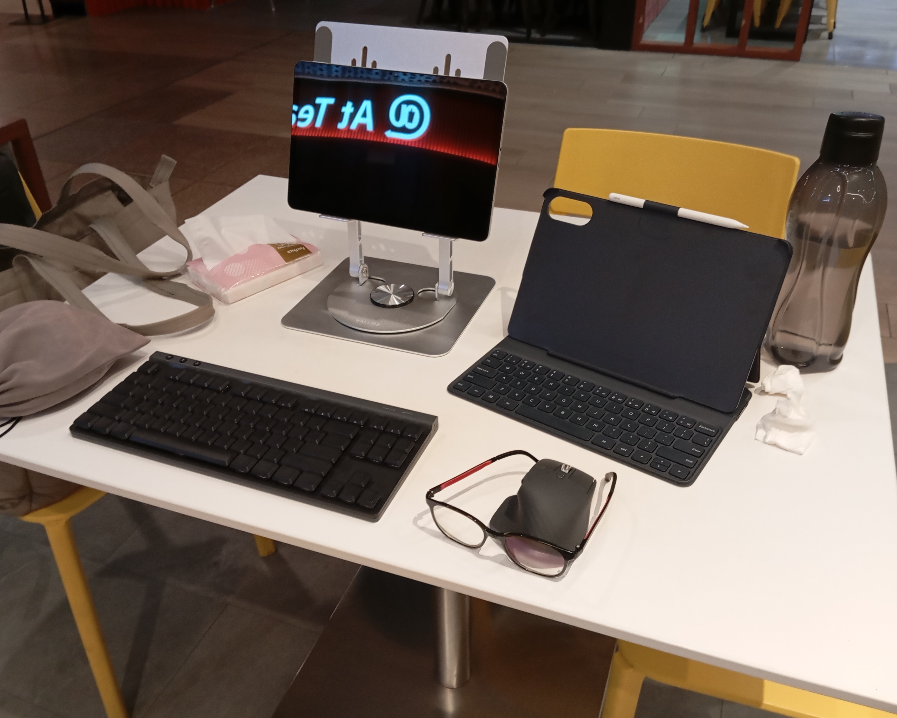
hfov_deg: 58.8
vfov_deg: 48.5
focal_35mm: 30
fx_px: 796
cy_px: 351
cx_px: 451
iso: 1094
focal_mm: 4.22
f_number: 1.8
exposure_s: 1/33.3
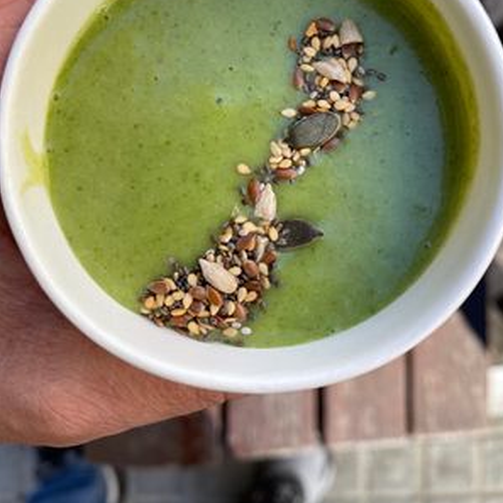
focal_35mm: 33
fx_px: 543
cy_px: 147
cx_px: 269
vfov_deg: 48.4
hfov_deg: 49.7
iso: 32
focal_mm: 5.1
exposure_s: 1/180
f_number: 1.6
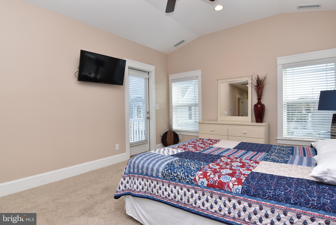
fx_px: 168
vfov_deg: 67.5
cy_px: 112
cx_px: 168
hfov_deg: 90.0
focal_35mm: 18
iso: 640
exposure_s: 1/125
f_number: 8
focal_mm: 12
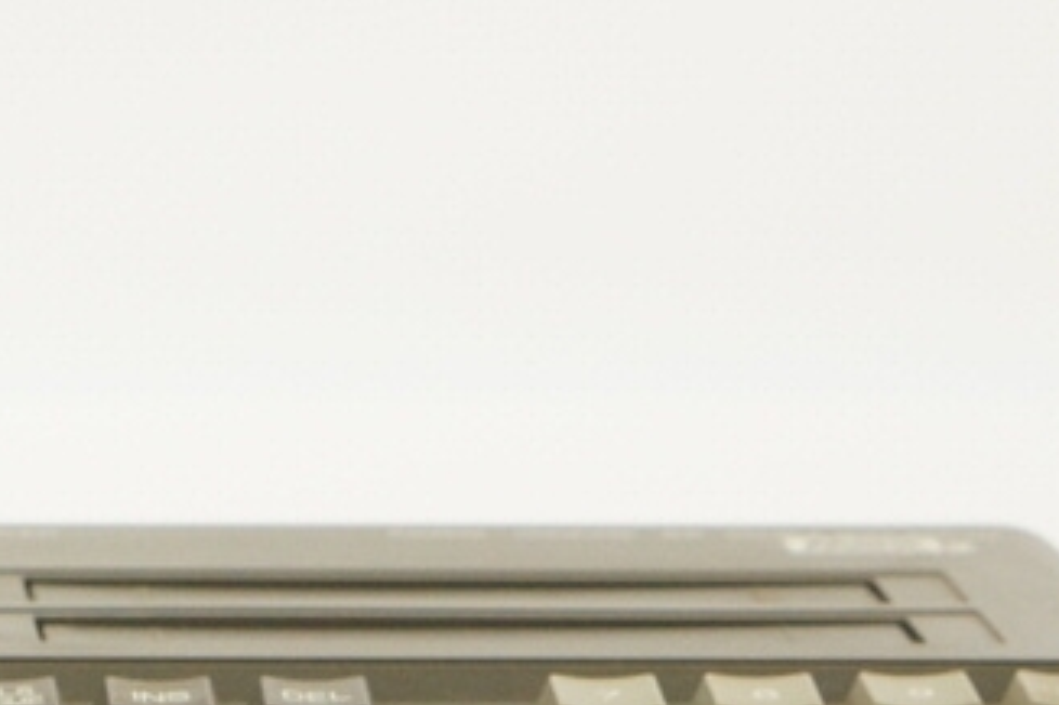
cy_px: 750
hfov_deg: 7.4
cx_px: -432
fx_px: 8115
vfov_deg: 5.0
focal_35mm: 276
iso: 1000
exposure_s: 1/80
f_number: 6.3
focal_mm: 50
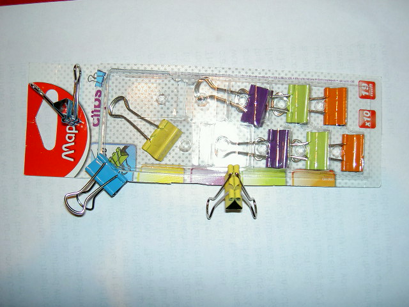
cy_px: 154
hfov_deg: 47.9
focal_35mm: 39
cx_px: 204
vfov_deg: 36.8
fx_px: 461
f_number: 2.8
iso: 100
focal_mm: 8
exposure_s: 1/59.5
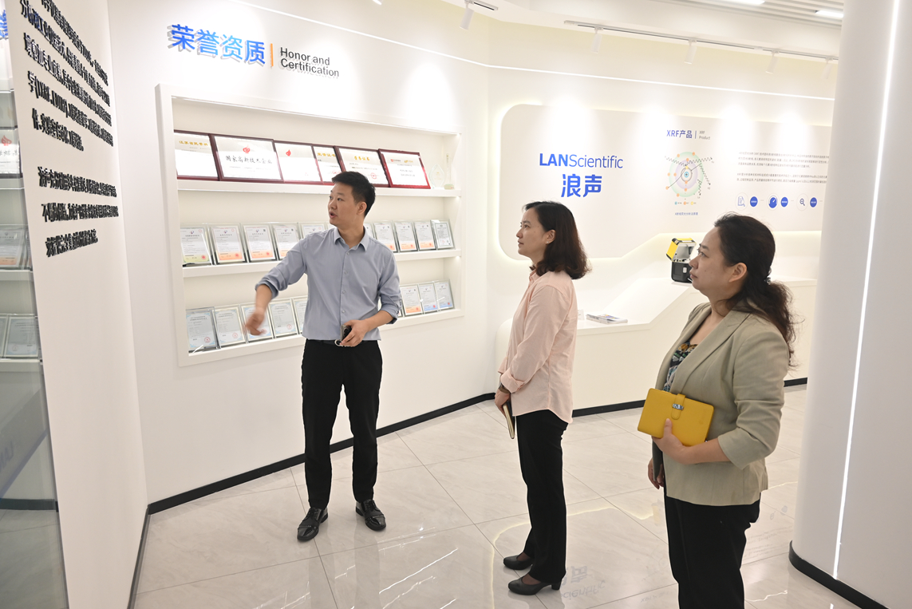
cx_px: 456
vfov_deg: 53.2
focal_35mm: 24
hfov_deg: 73.7
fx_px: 608
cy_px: 304
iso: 640
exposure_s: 1/100
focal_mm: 24
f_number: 5.6
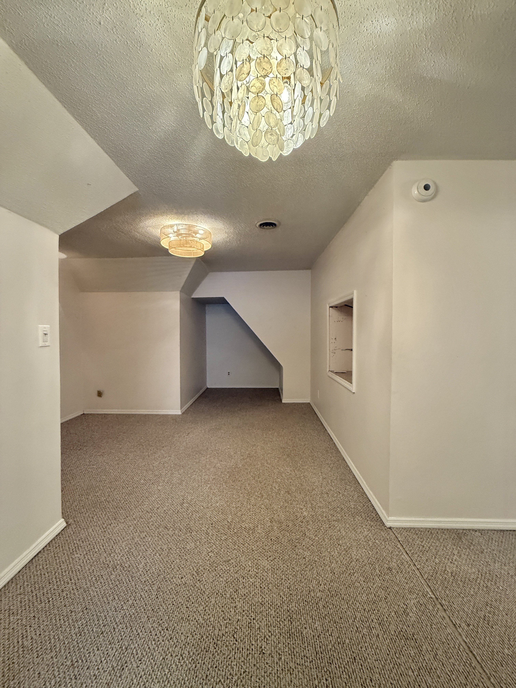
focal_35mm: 14
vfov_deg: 102.1
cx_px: 258
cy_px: 344
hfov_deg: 85.7
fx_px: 278
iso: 640
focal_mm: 2.22
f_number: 2.2
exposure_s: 1/120
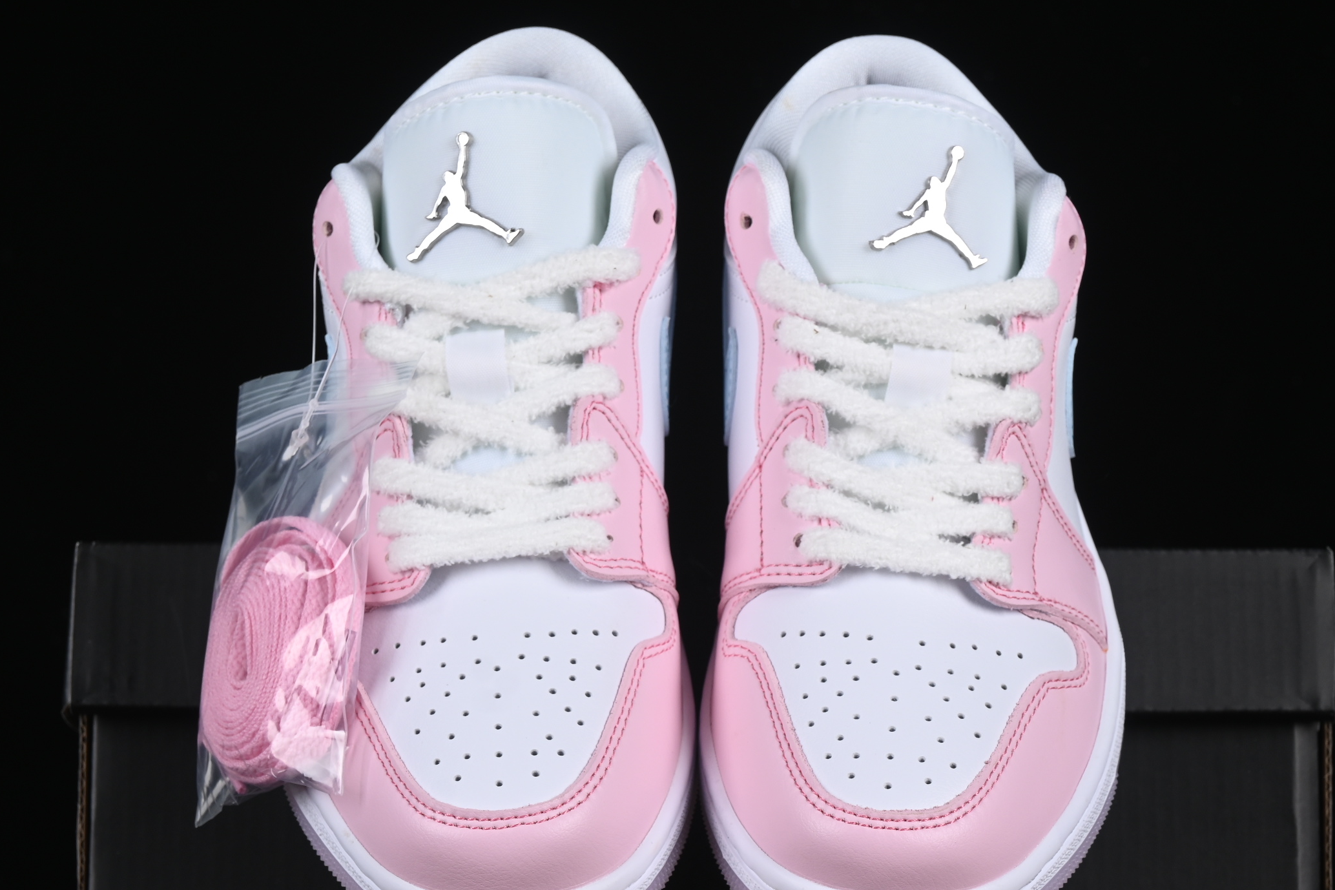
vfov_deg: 13.5
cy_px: 590
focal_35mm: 101
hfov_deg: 20.2
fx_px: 3745
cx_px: 706
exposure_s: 1/80
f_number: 9
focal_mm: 50
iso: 160
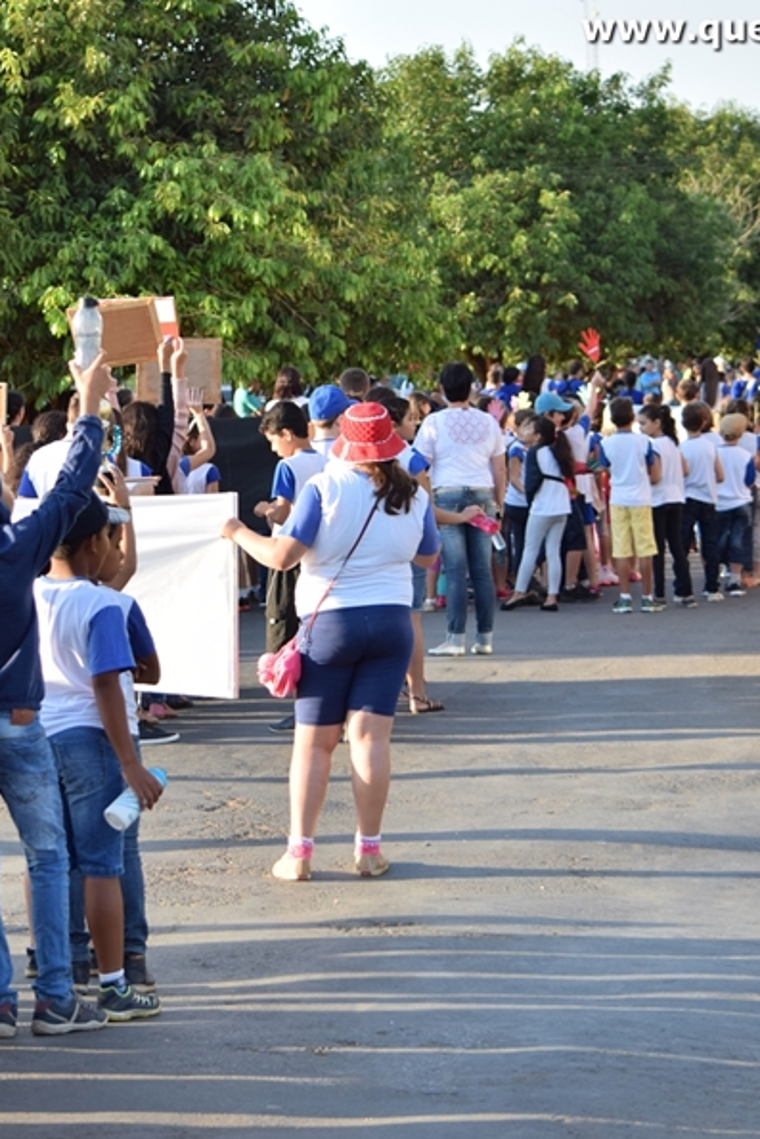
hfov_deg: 11.0
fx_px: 3948
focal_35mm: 125
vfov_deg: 16.4
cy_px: 569
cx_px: 262
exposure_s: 1/200
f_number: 4.5
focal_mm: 55
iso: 100
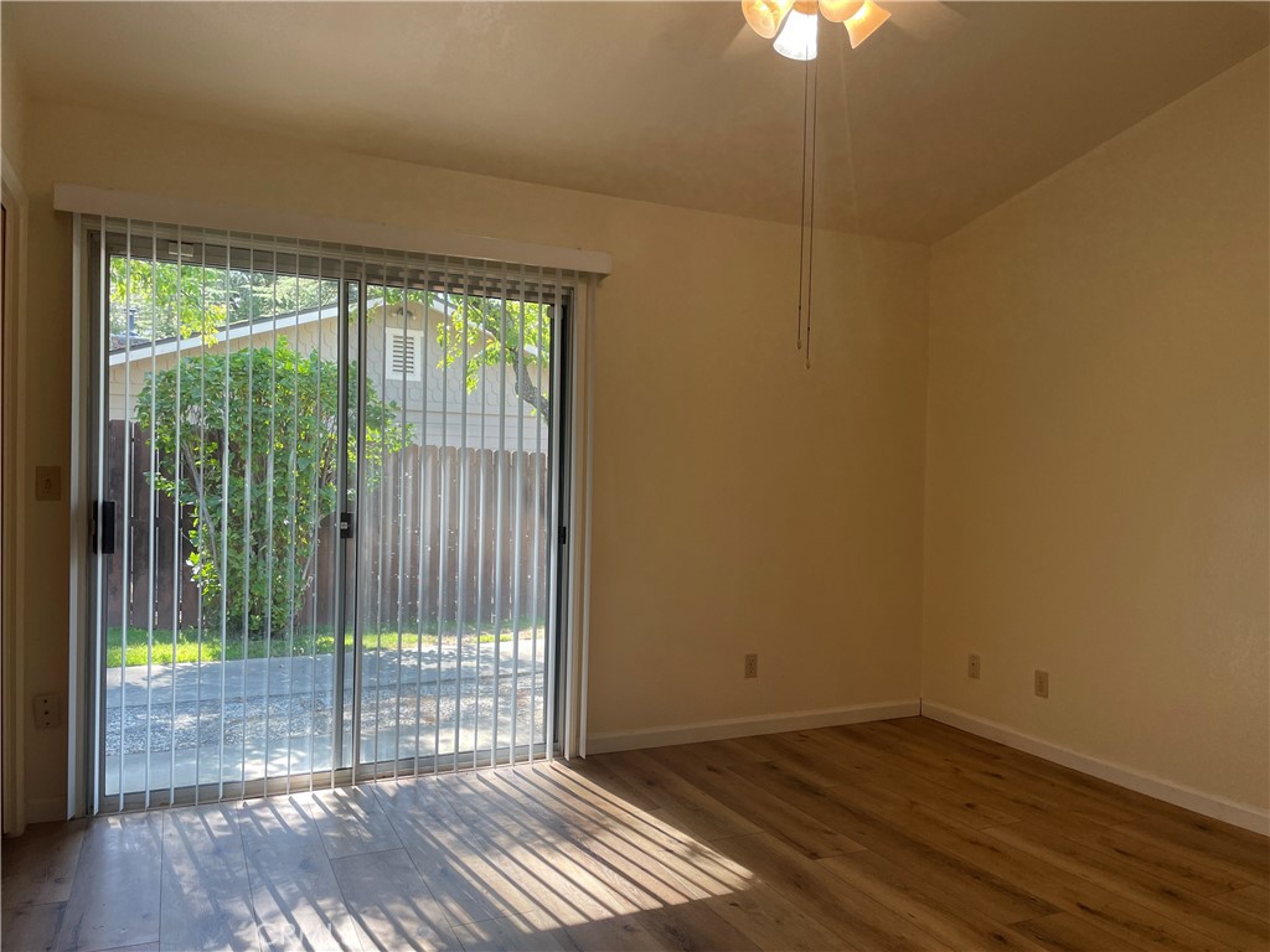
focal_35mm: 26
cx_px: 635
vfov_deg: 53.1
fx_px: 954
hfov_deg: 67.3
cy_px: 476
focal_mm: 4.2
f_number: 1.6
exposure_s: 1/120
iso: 64
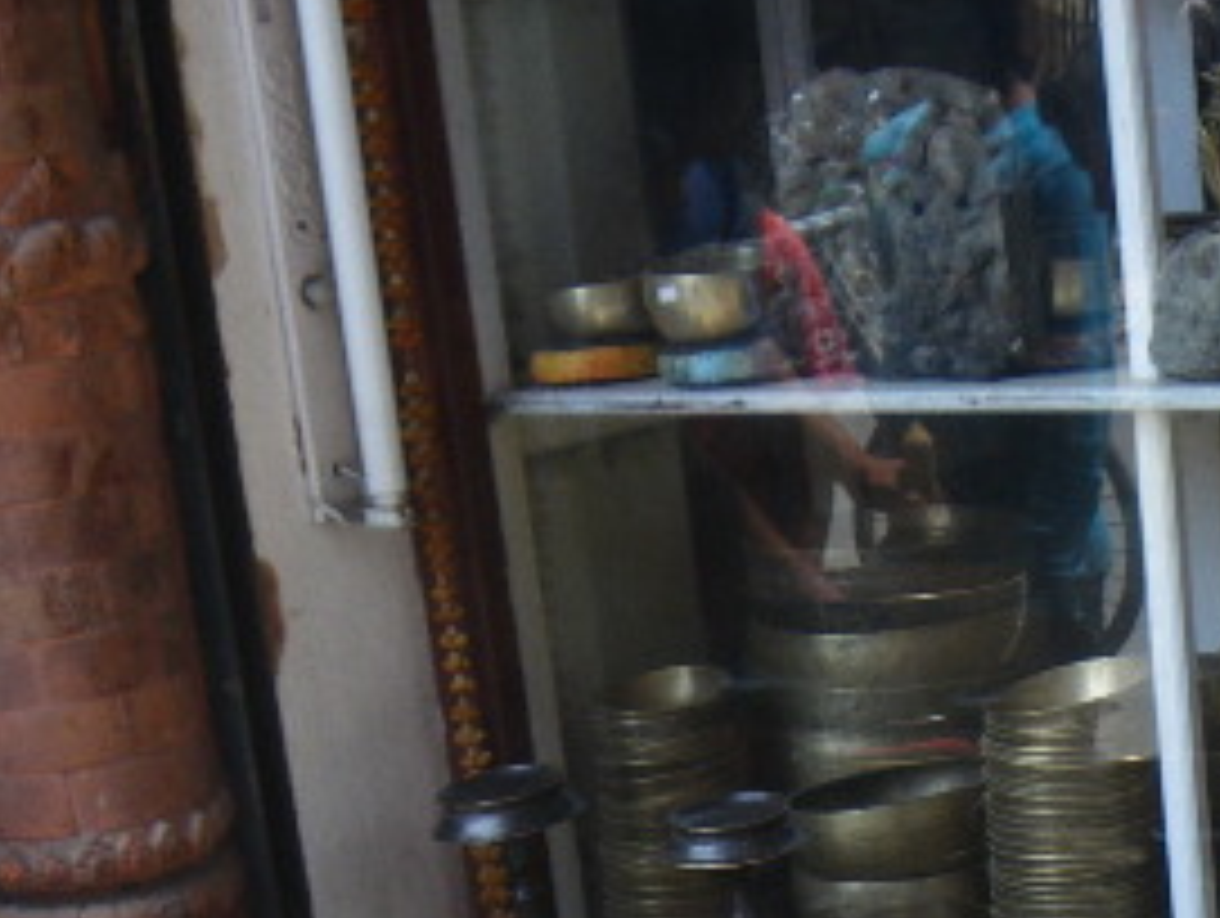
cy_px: 1143
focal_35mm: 88
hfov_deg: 22.0
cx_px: 903
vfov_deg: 16.1
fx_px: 3106
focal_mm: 5
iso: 50
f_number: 3.5
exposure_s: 1/50
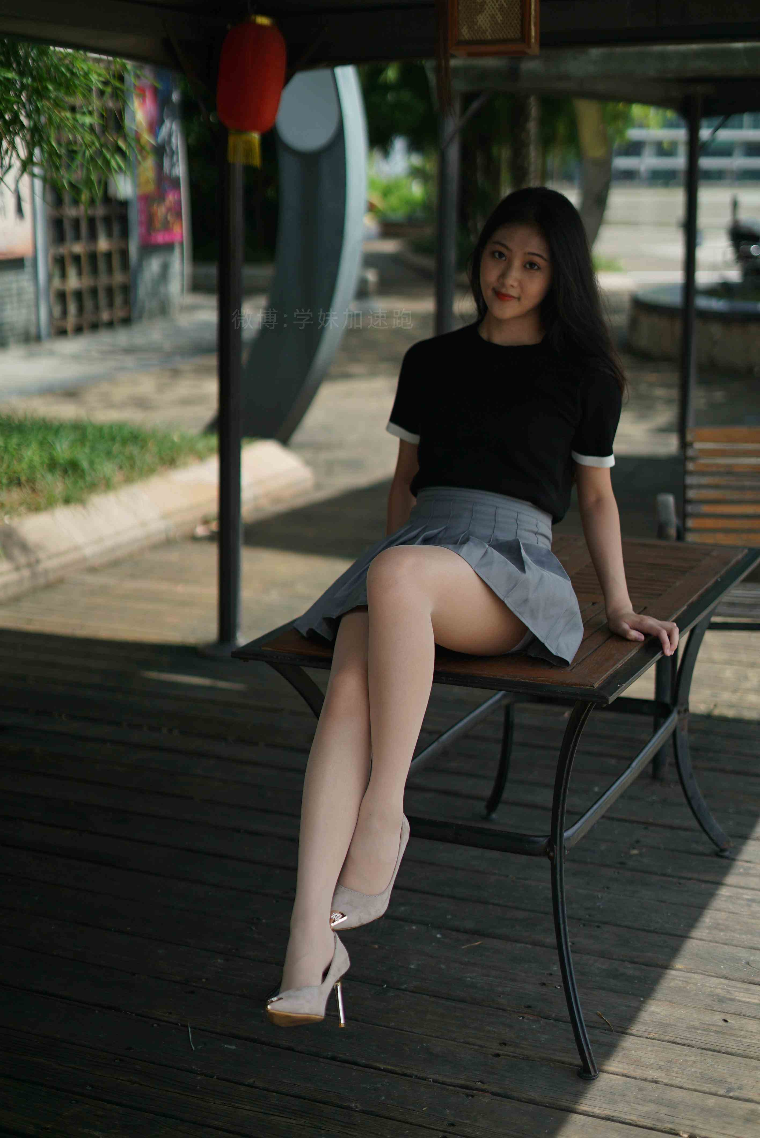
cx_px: 380
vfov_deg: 39.6
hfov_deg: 27.0
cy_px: 569
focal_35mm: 50
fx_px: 1581
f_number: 1.8
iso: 200
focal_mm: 50
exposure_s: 1/5000
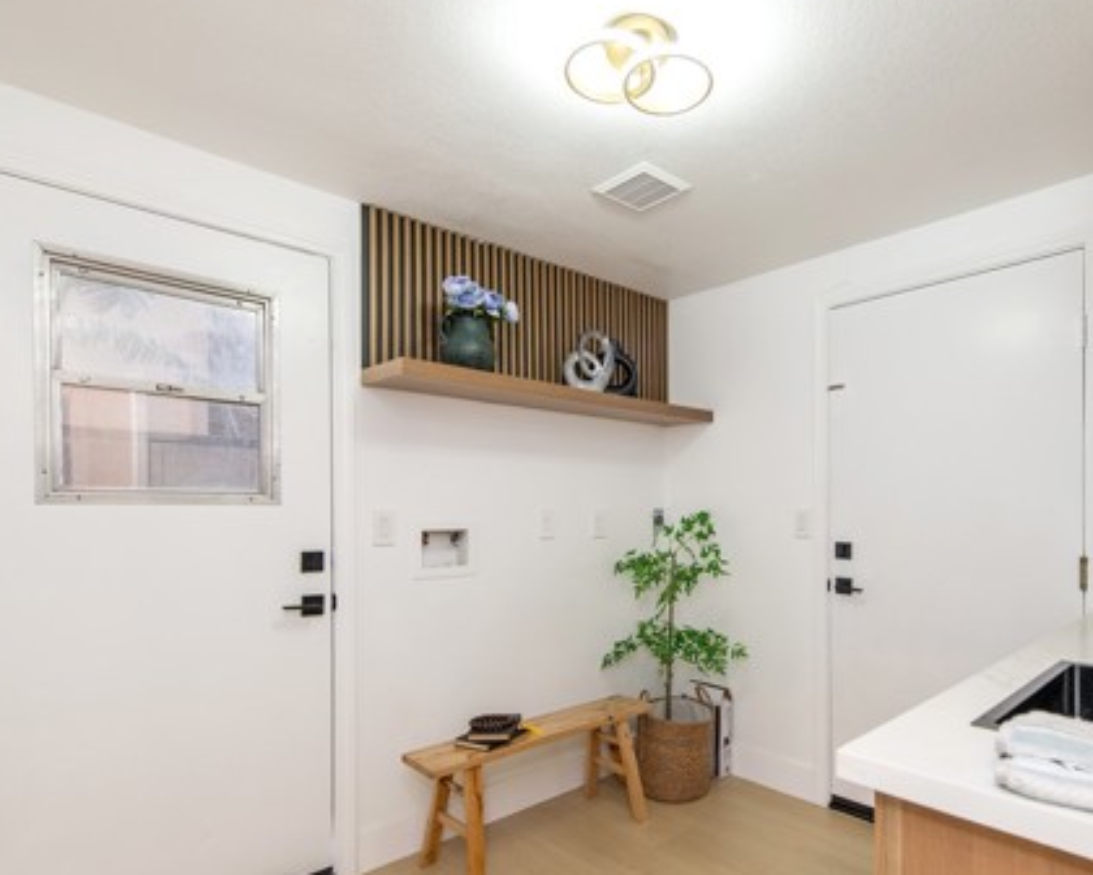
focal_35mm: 20
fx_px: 647
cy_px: 518
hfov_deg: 79.7
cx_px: 638
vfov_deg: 67.5
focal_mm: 14
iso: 450
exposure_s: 1/60
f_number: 4
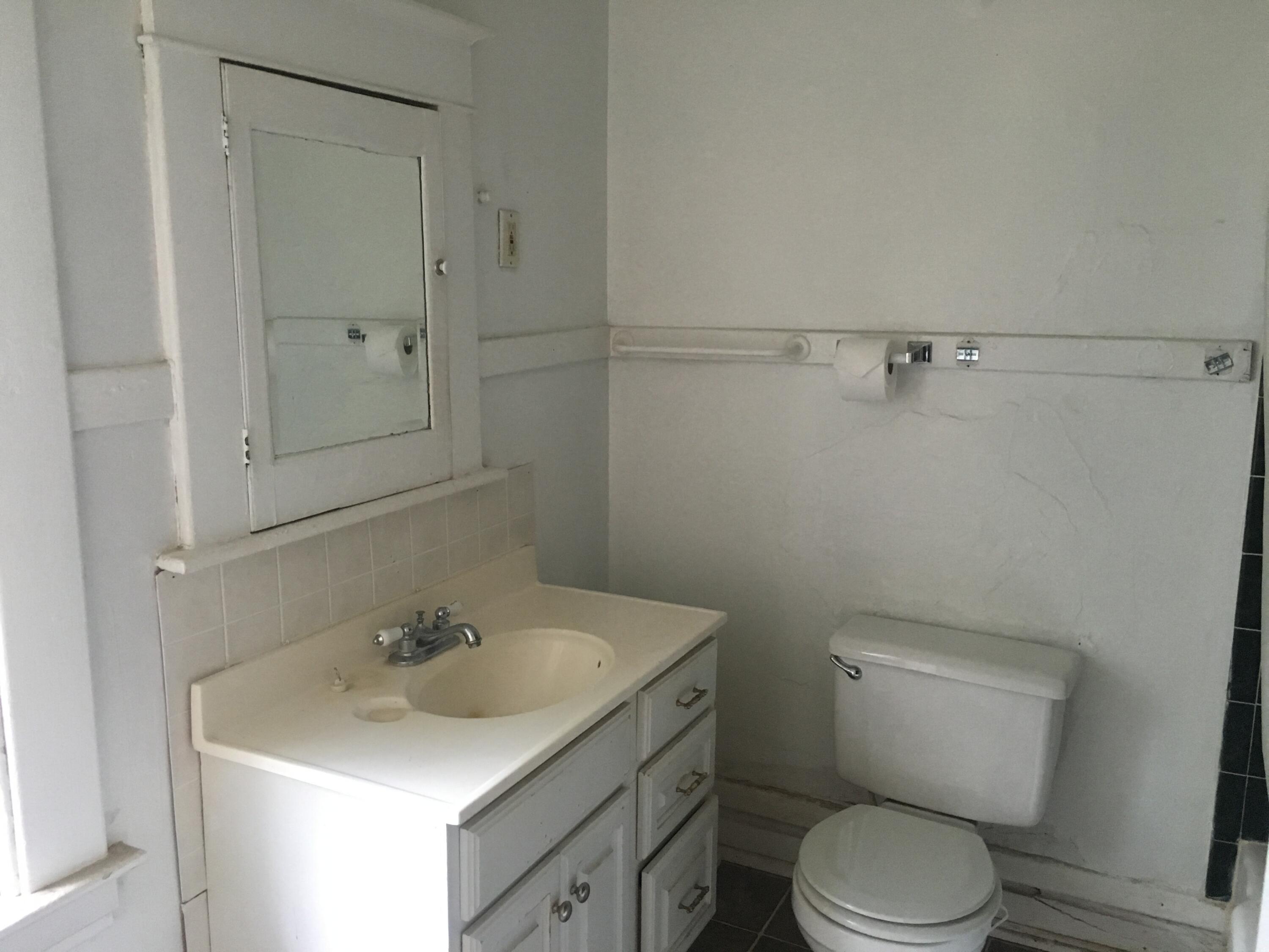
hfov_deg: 61.7
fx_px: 1063
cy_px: 476
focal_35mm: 29
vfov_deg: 48.2
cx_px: 634
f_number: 2.2
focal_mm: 4.15
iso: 200
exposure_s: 1/30
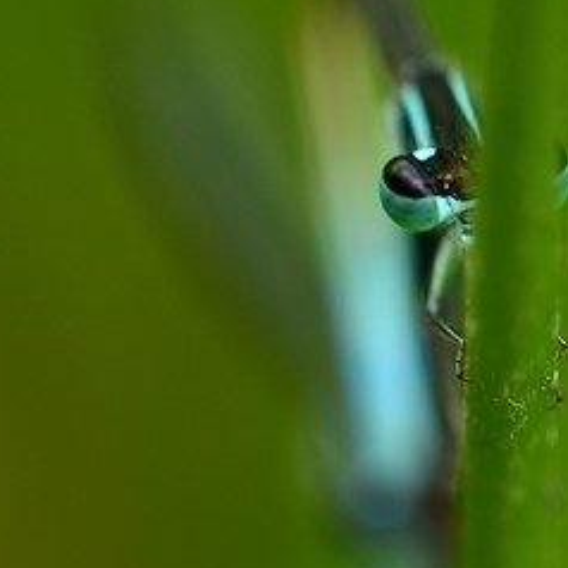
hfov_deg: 4.0
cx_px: 581
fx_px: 8027
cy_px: 200
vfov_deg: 4.1
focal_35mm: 432
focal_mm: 105
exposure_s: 1/160
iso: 100
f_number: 5.6
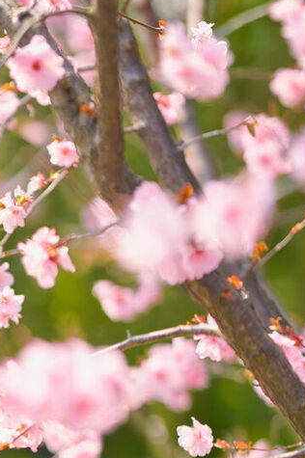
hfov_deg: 4.9
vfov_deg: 7.3
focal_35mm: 282
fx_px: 3589
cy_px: 531
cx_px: -33
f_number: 1.4
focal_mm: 85
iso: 100
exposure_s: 1/2500
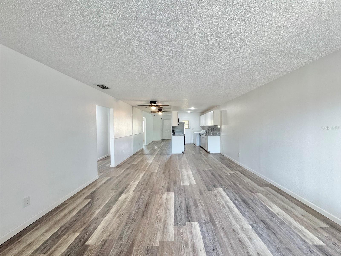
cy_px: 128
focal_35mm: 14
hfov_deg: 102.1
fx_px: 138
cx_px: 170
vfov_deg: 85.7
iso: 250
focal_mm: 2.22
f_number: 2.2
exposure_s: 1/120
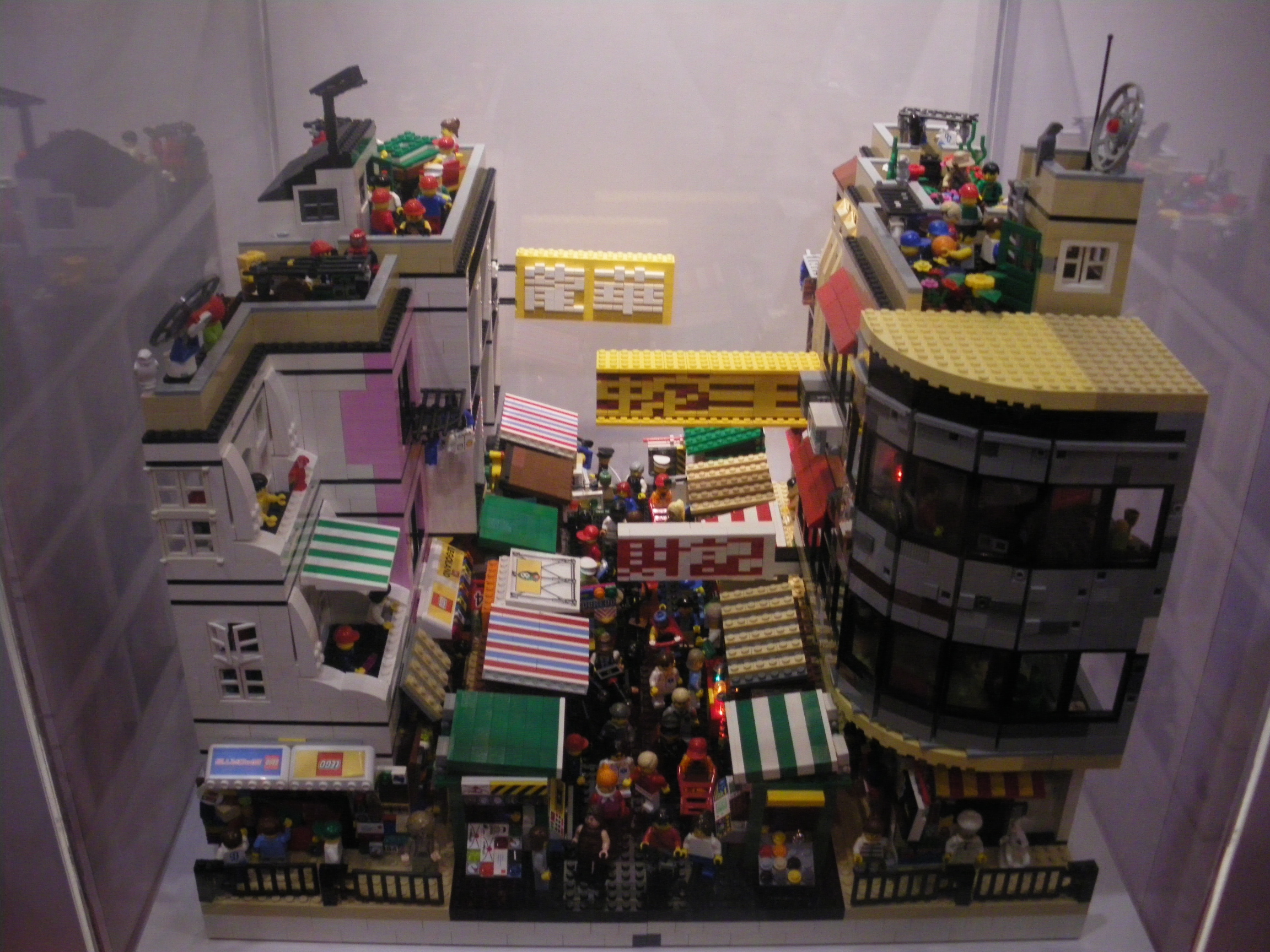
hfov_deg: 51.4
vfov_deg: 39.7
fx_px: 1321
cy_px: 476
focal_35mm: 36
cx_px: 635
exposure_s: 1/50
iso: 400
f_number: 3.5
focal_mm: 6.3
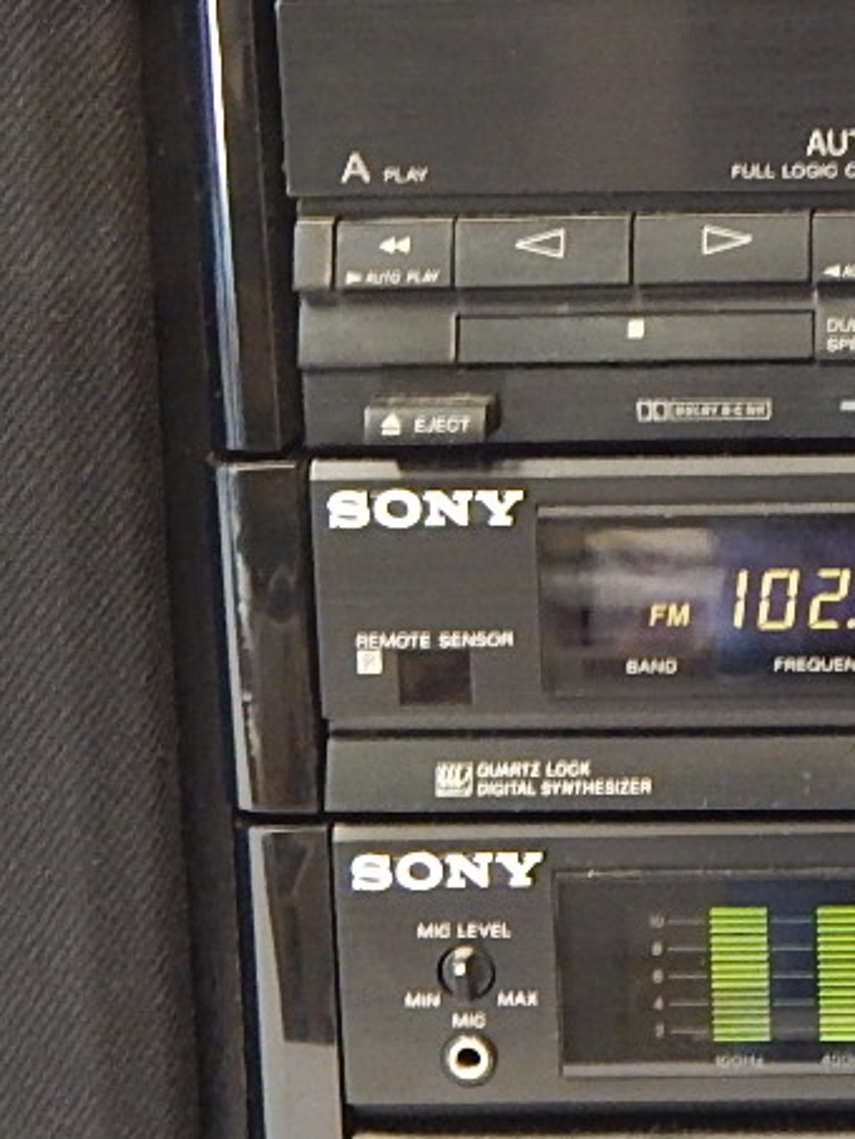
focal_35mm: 120
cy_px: 362
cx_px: 1300
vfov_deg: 16.4
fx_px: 3950
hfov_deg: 11.8
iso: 400
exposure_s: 1/8
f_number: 3.3
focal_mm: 6.1
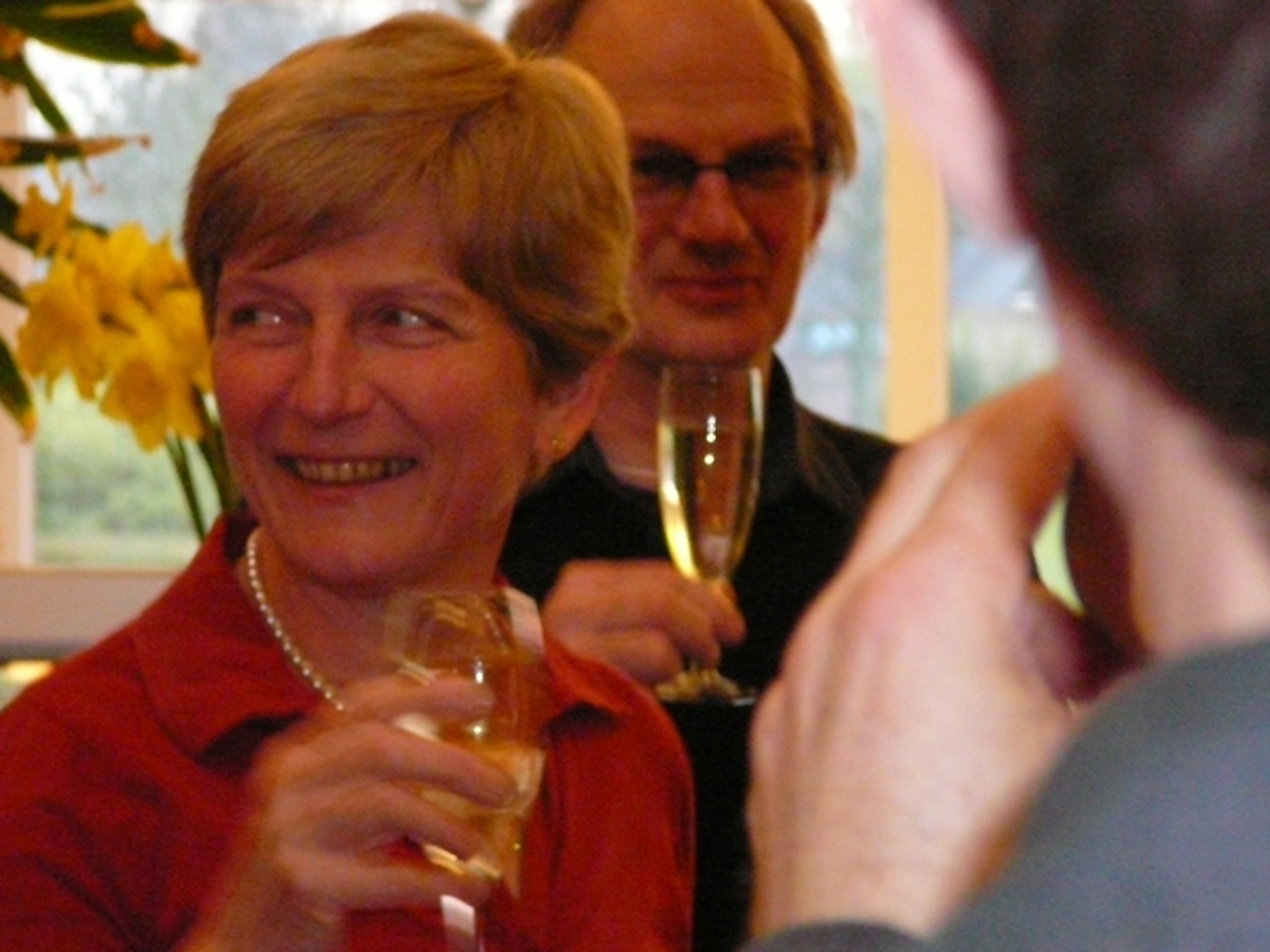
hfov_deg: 10.4
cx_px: 635
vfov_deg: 7.8
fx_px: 6971
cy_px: 476
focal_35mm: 190
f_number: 4.1
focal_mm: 28.2
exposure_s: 1/30
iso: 800
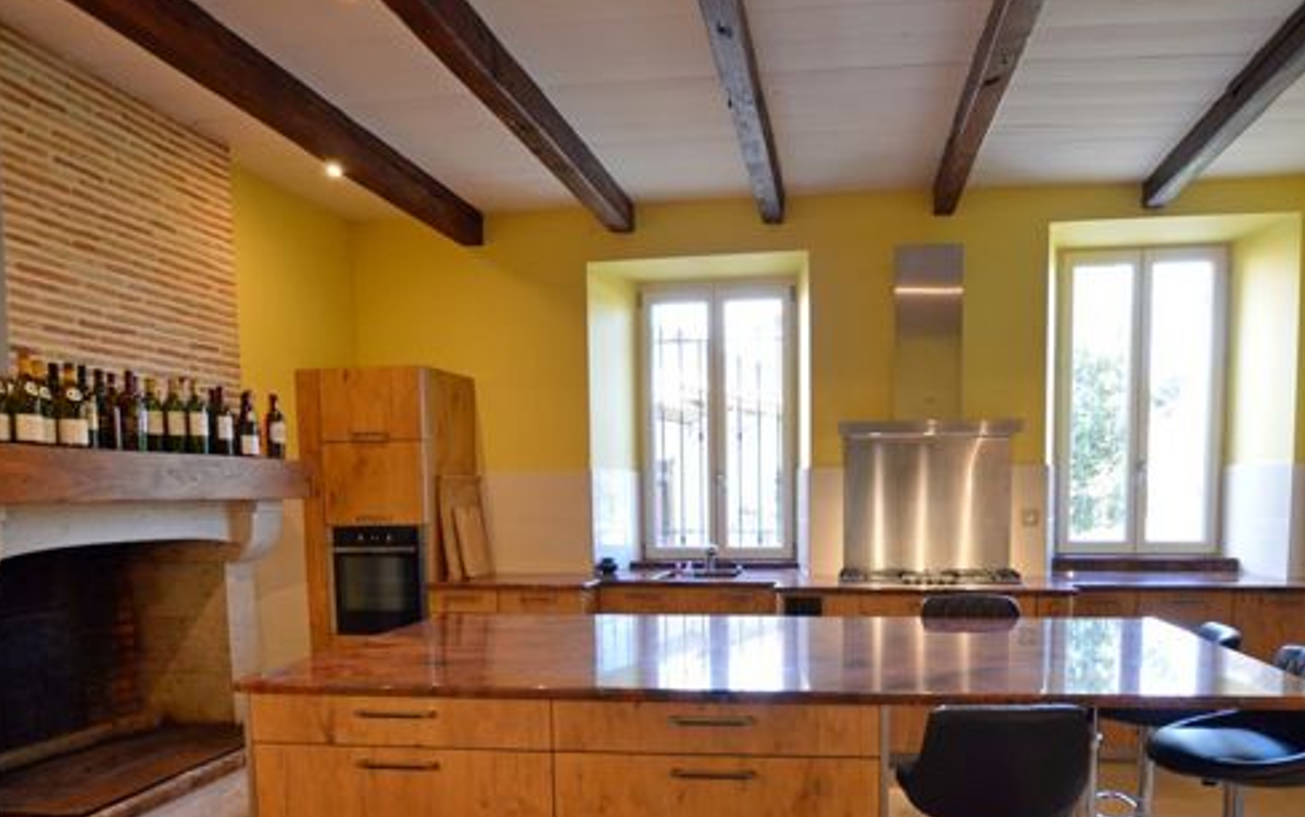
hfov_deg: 79.1
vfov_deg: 53.6
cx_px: 754
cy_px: 566
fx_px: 783
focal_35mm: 22
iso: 560
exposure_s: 1/60
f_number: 3.5
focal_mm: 10
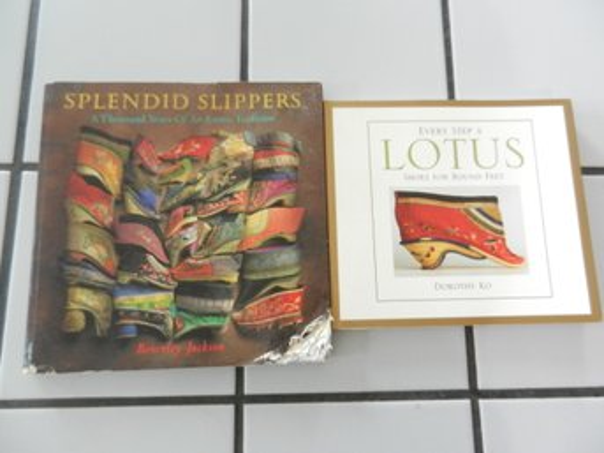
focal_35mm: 25
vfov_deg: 54.9
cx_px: 302
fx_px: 436
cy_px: 226
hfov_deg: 69.4
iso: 400
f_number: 3.5
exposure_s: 1/8
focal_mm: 4.5
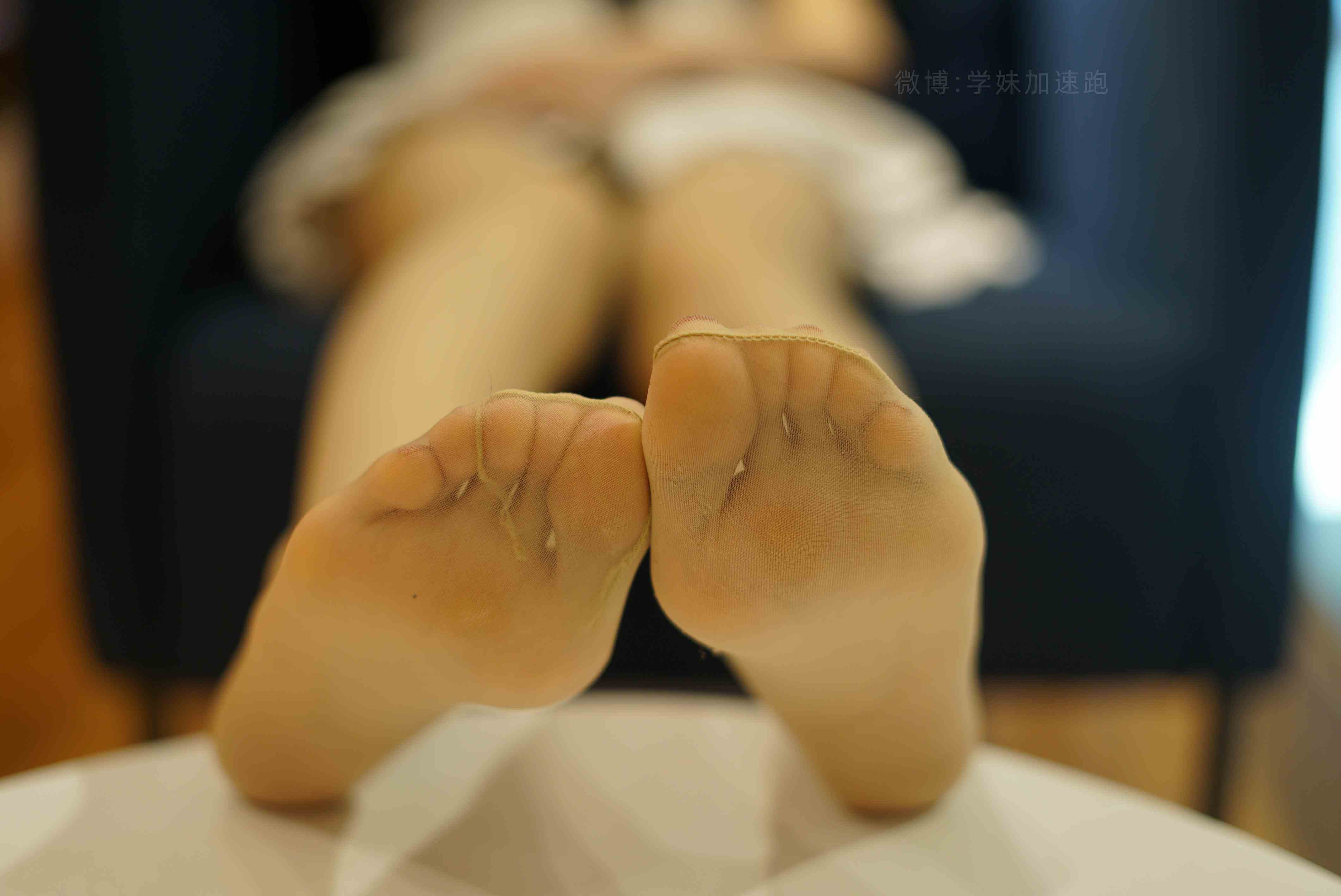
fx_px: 1863
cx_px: 670
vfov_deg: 27.0
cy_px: 448
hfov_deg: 39.6
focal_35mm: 50
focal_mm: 50
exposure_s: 1/60
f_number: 2
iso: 200
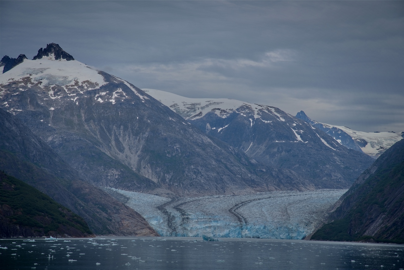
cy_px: 135
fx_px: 1347
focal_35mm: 120
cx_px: 202
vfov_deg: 11.4
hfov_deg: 17.1
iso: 100
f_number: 9
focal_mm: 120
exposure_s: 1/320
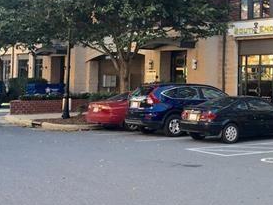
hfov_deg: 26.7
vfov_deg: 21.5
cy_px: 55
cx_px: 285
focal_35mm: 68
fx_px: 537
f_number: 2.2
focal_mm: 4.15
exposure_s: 1/120
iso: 25
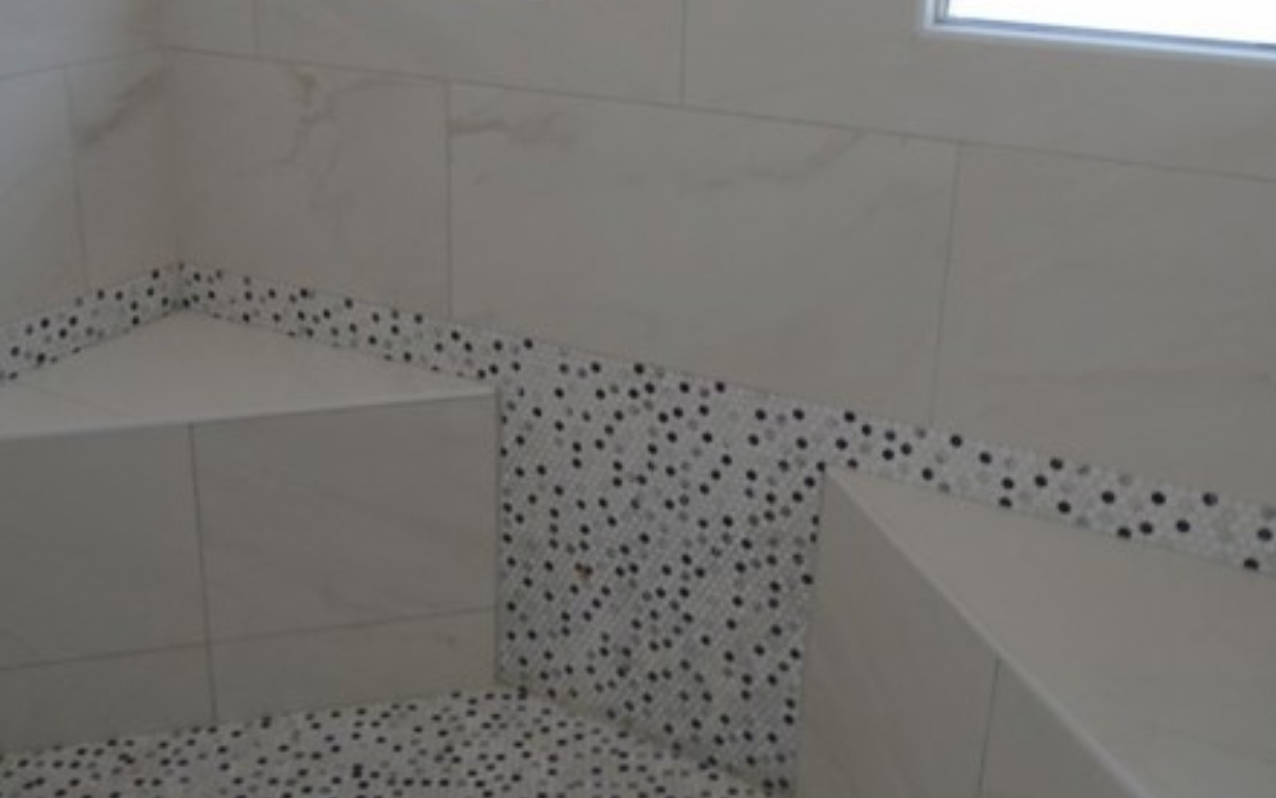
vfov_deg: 31.9
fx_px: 1392
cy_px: 301
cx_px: 527
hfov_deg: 49.0
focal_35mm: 40
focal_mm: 4.6
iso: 100
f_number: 3.2
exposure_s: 1/60
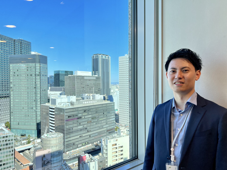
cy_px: 85
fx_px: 170
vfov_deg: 53.1
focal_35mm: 26
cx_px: 114
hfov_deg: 67.3
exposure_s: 1/218
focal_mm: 5.7
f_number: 1.5
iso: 40
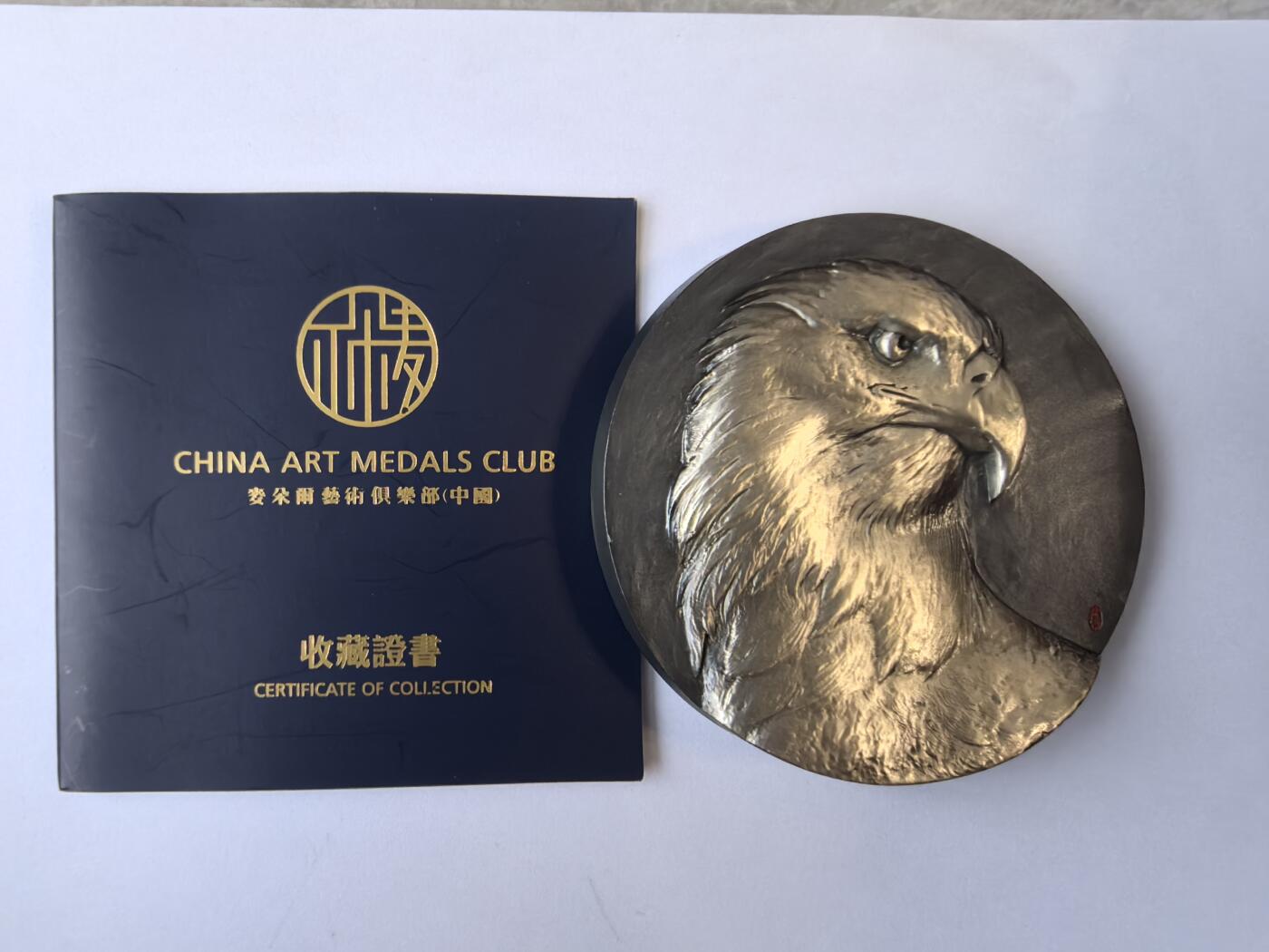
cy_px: 476
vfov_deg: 51.4
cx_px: 634
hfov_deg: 65.3
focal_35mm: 27
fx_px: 990
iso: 160
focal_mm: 1.76
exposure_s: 1/50
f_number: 2.2
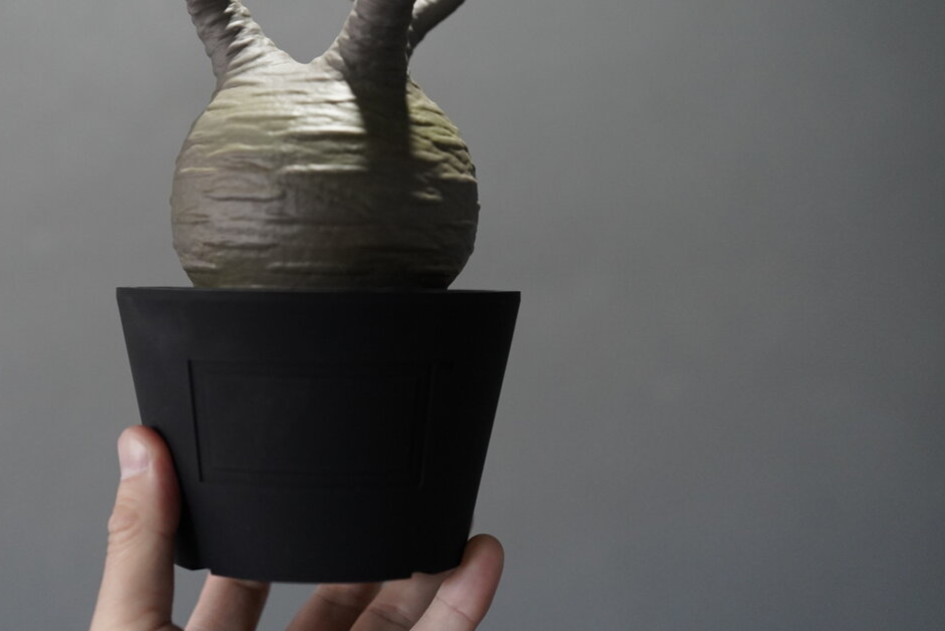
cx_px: 322
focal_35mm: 54
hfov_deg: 36.5
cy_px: 219
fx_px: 1418
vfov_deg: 25.0
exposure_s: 1/160
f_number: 2
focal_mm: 40
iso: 2500
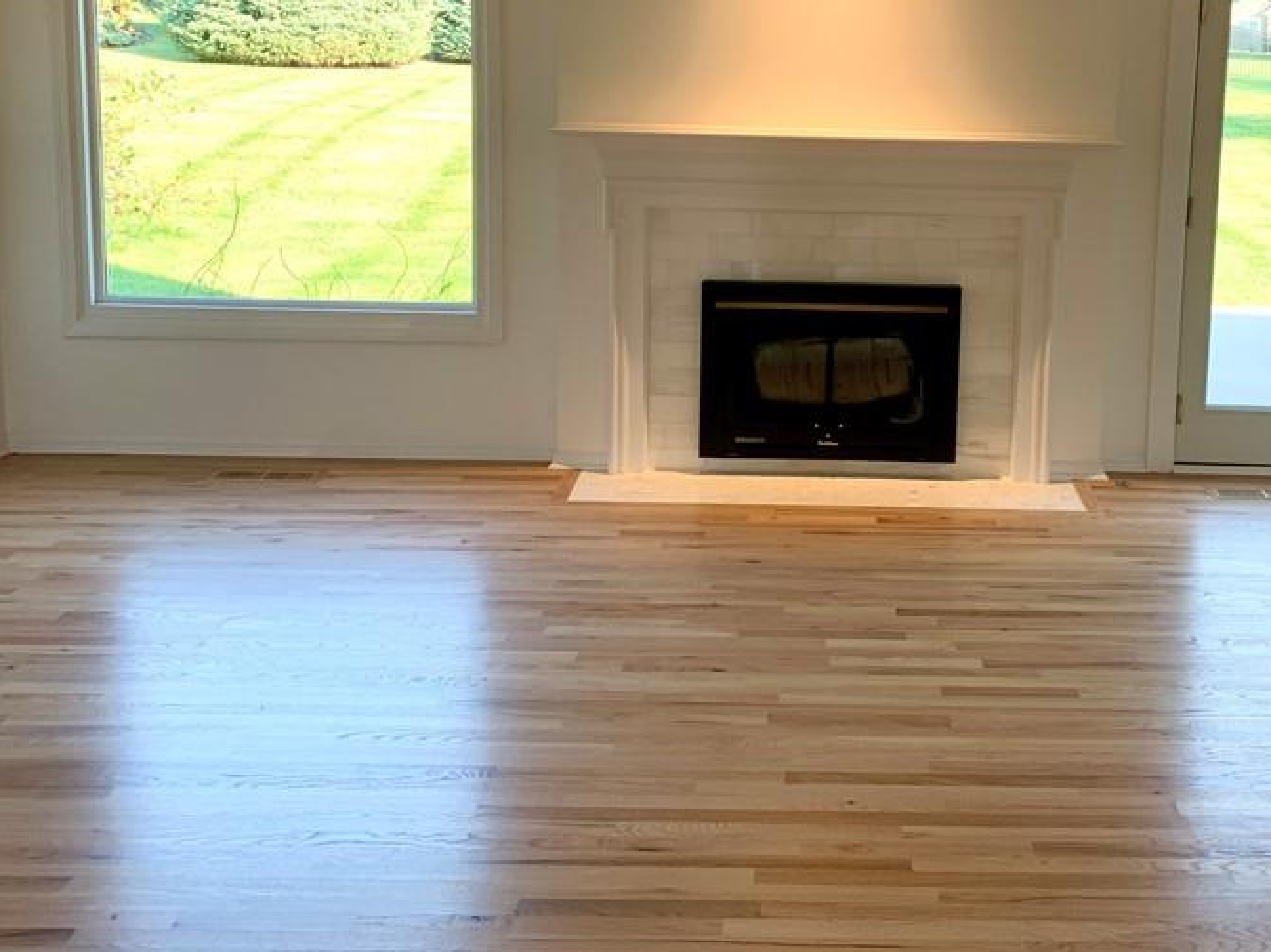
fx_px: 1468
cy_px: 259
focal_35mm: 40
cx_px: 838
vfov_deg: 35.3
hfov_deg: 46.2
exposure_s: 1/121
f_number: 1.8
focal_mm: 4.25
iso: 50
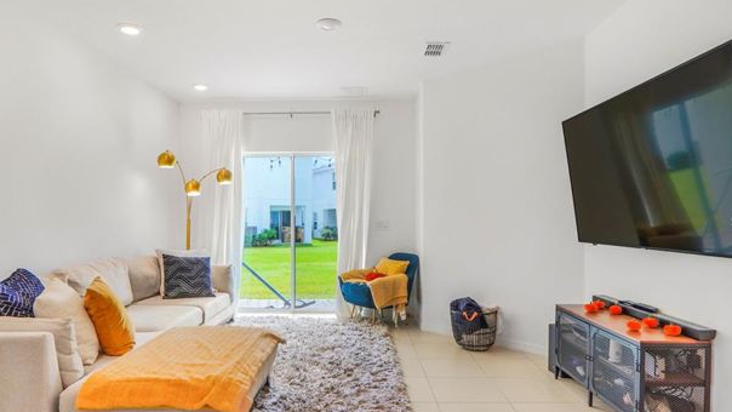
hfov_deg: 81.1
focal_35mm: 22
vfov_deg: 51.5
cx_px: 351
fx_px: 427
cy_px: 221
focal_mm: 12
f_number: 4
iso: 400
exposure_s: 1/160
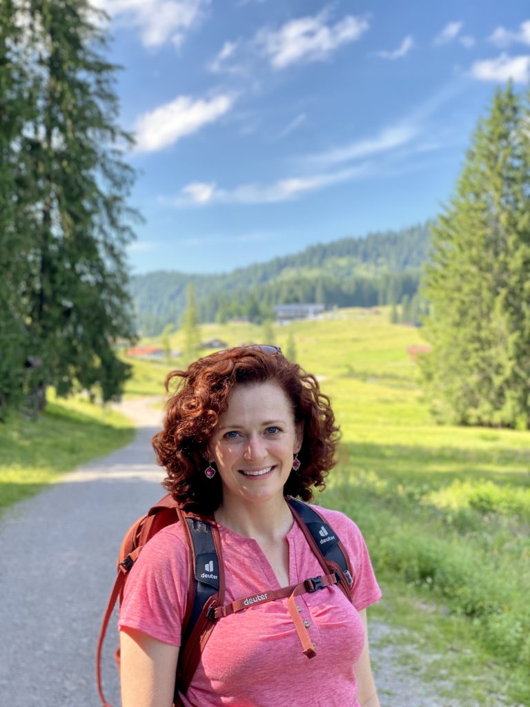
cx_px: 265
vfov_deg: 36.8
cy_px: 354
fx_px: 1062
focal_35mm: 52
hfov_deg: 28.0
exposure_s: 1/272
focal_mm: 6
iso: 20
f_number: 2
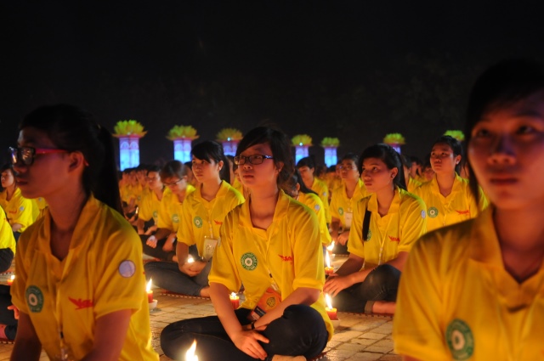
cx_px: 272
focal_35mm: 46
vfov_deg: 28.9
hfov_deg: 42.4
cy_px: 180
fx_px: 702
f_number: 2.8
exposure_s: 1/15
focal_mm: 31
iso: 1000
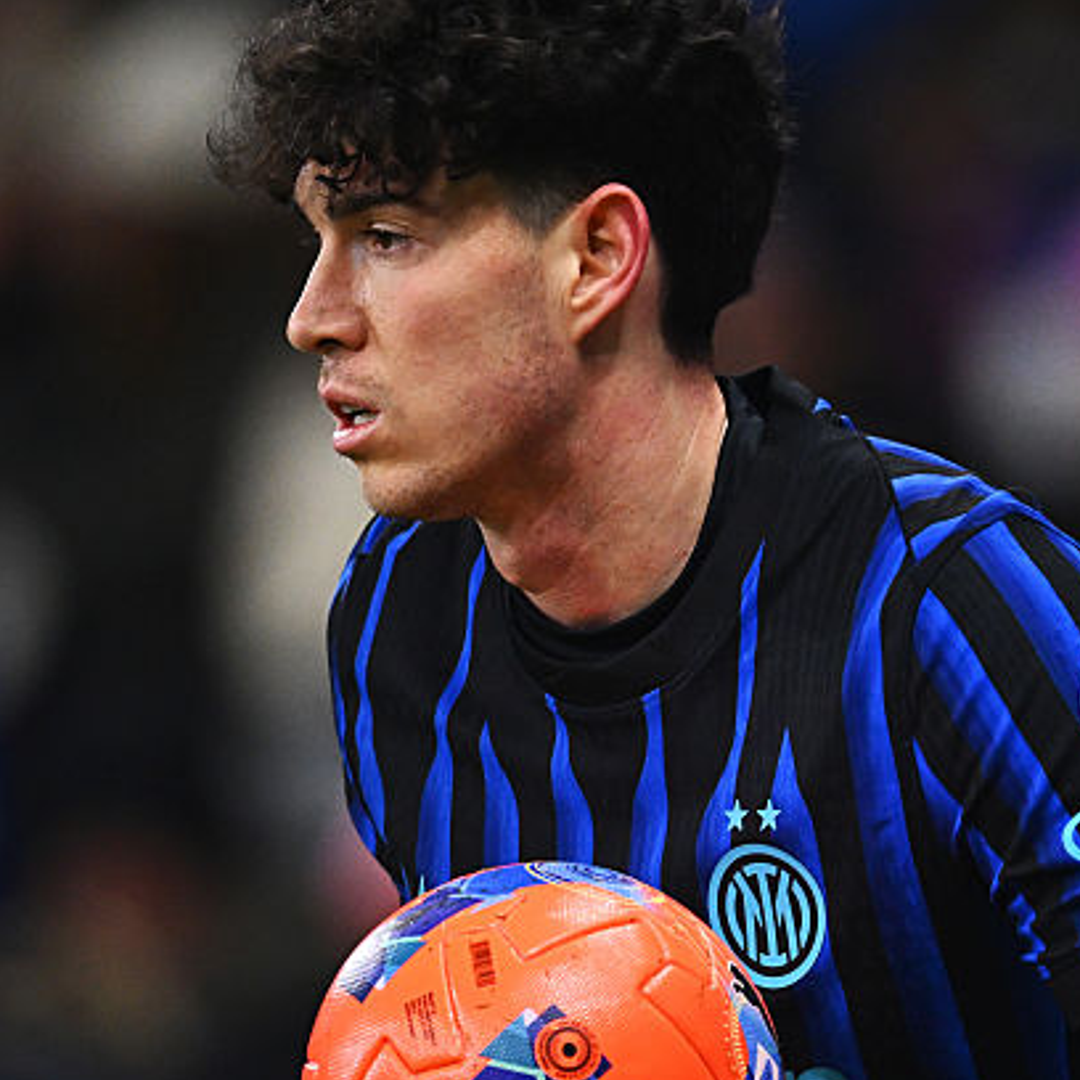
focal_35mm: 1195
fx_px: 42181
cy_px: 729
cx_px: 757
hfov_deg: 1.5
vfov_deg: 1.5
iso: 3200
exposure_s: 1/1600
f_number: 4
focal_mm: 560
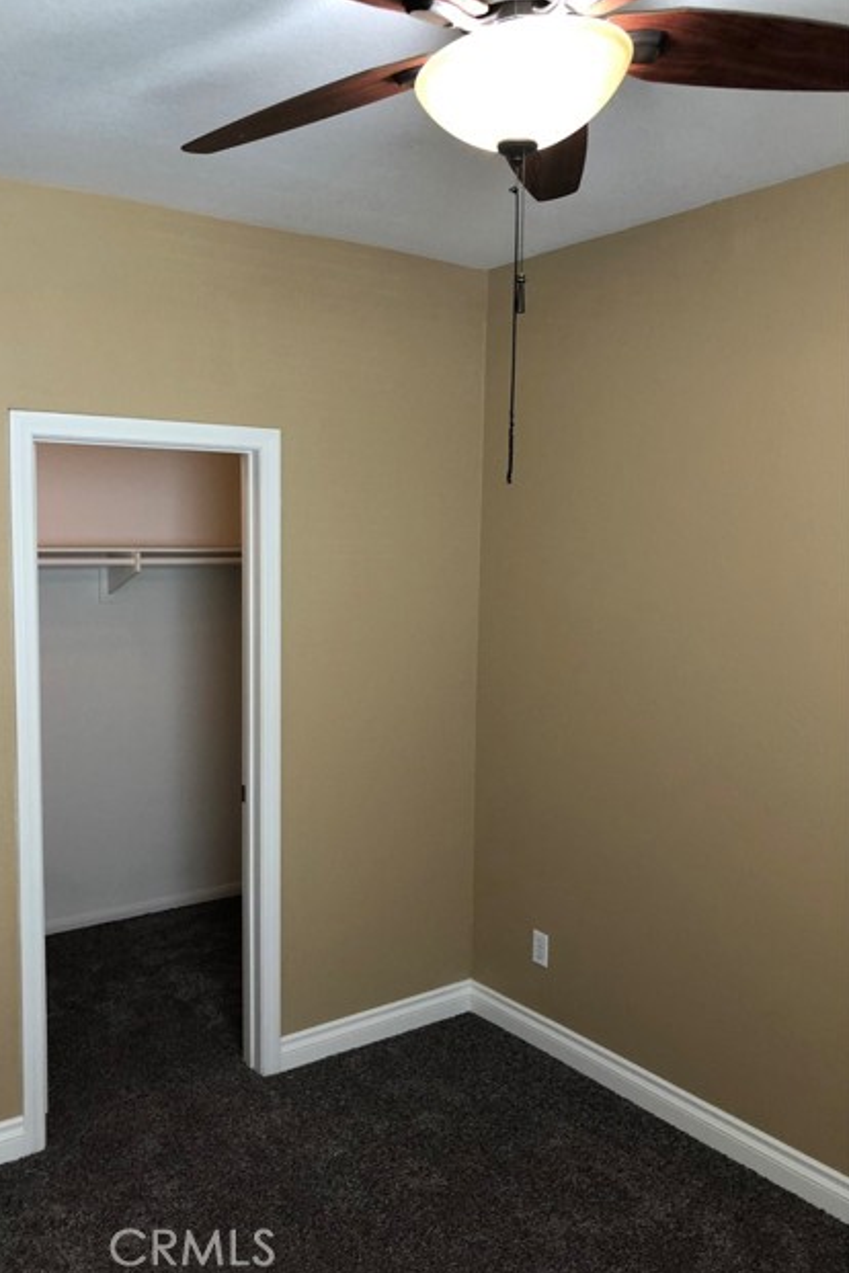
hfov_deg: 43.5
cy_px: 621
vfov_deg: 61.9
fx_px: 1061
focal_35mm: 30
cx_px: 361
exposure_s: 1/24
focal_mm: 3.99
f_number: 1.8
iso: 32
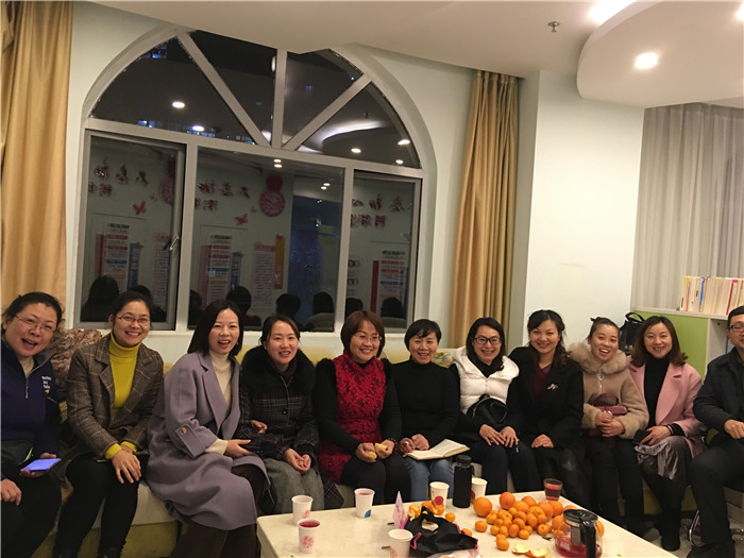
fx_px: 623
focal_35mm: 29
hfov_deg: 61.7
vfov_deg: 48.2
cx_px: 372
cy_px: 279
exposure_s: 1/10
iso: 100
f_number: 2.2
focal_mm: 4.15
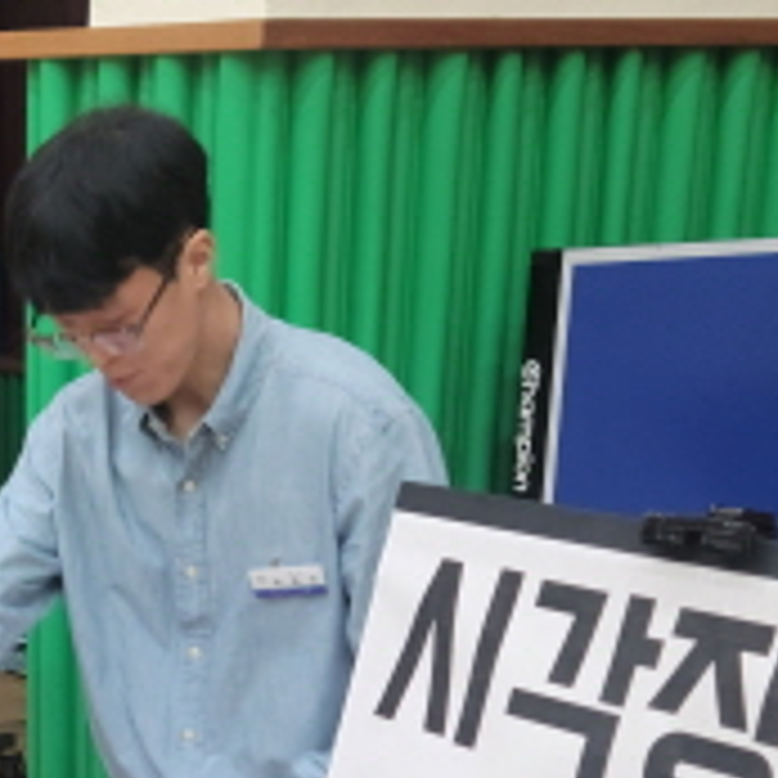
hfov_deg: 19.1
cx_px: -144
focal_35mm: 86
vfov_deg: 19.5
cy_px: 796
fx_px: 2187
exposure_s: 1/60
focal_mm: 5.9
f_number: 2
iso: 200
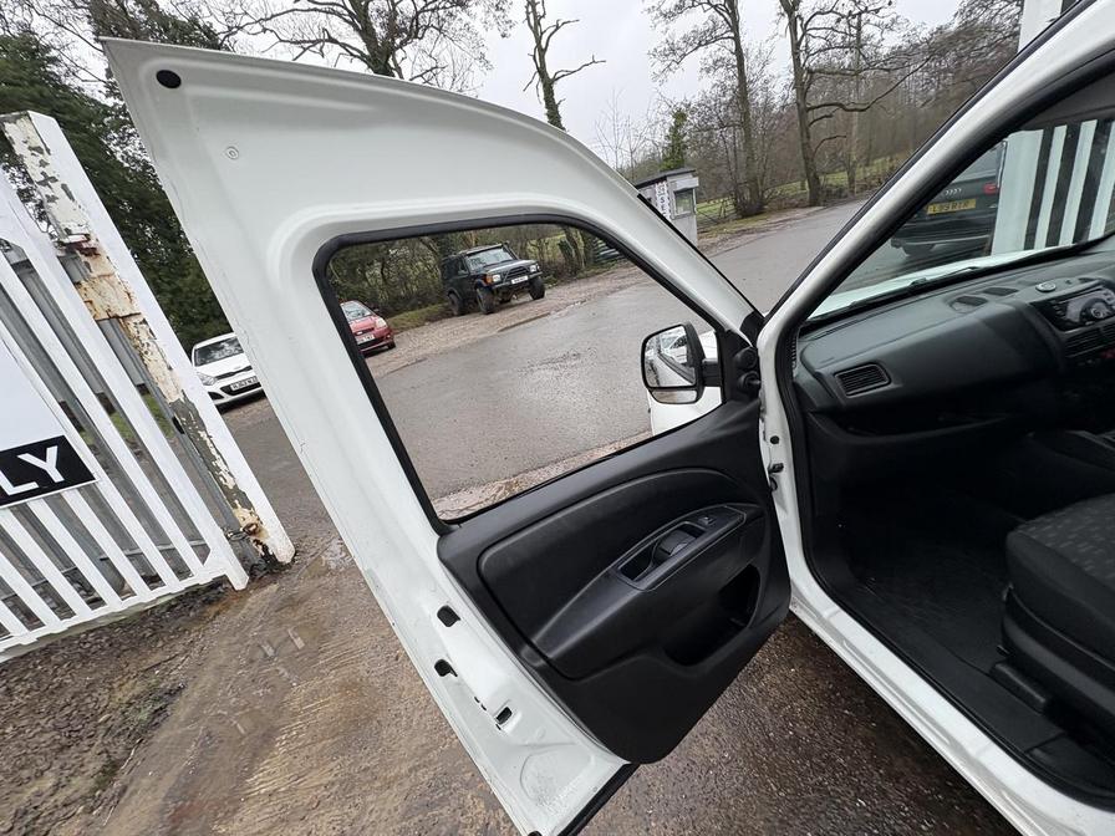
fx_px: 451
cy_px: 418
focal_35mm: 14
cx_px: 558
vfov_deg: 85.7
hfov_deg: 102.1
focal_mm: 2.22
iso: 80
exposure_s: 1/99
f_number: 2.2
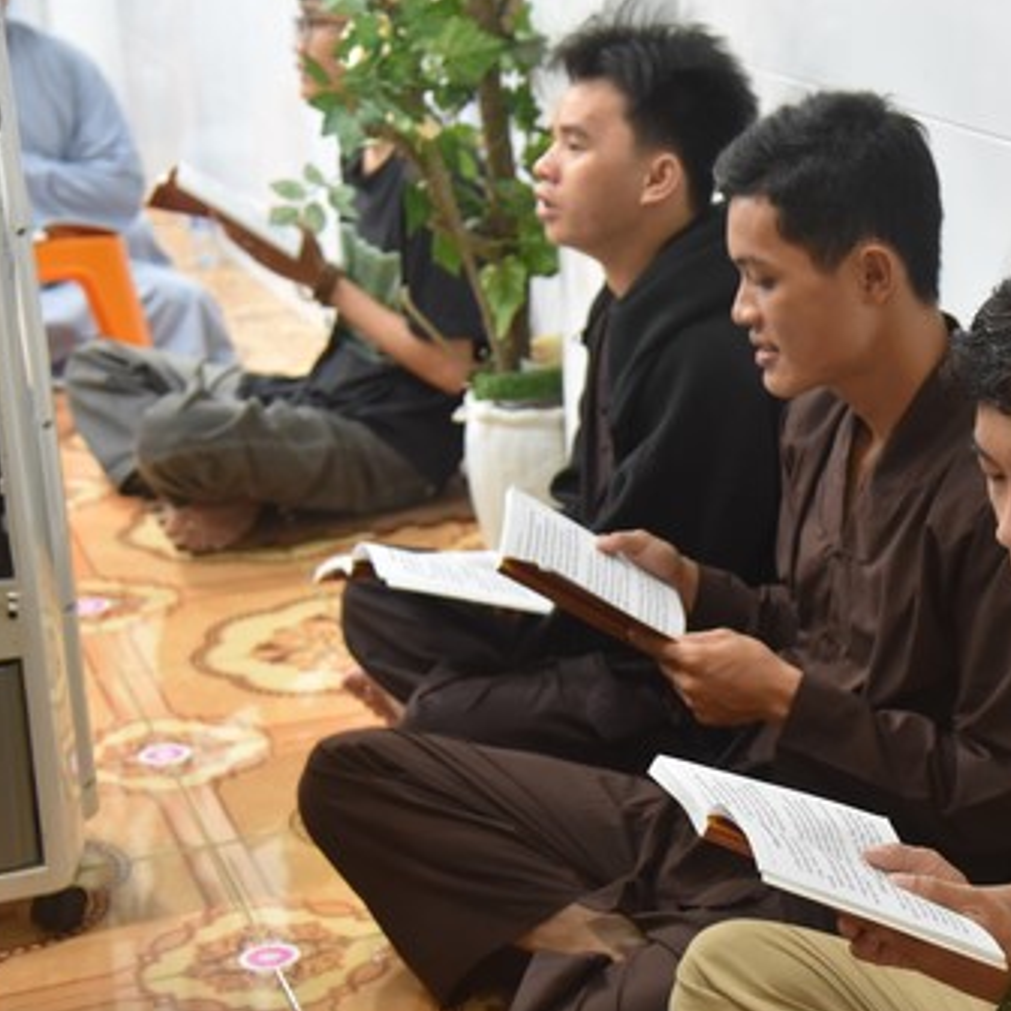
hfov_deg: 21.4
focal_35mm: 79
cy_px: 524
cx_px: 939
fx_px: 2610
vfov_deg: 21.9
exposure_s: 1/60
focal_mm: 48
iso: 2200
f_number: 4
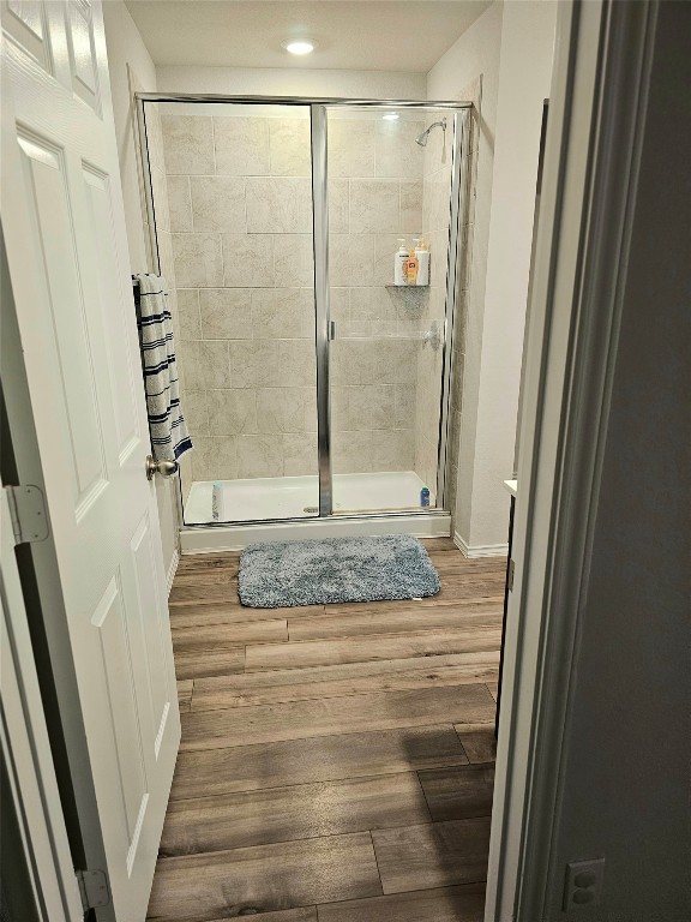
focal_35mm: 23
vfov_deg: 73.9
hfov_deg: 58.9
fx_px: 612
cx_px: 346
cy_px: 461
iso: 400
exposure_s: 1/120
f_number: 1.7
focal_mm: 6.3
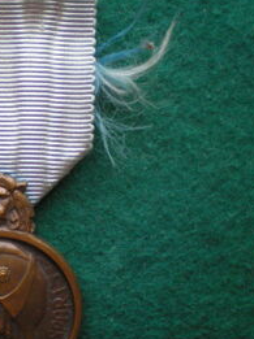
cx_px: 1
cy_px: 205
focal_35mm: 70
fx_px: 687
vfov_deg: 27.7
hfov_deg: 20.3
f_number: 3.1
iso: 400
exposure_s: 1/40
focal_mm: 6.3
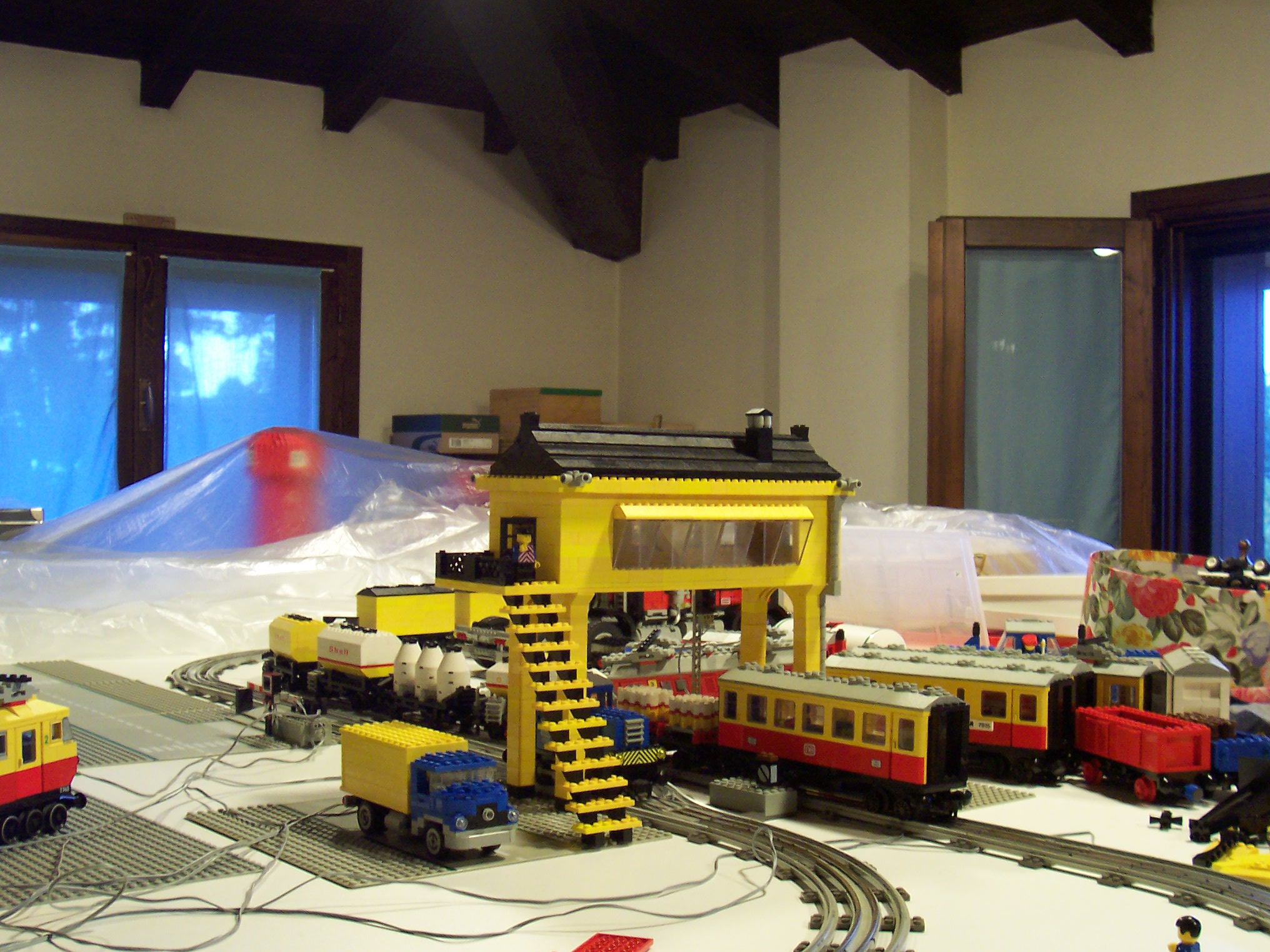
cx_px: 635
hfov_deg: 41.2
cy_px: 476
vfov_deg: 31.5
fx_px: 1688
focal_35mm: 46
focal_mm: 7
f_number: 3
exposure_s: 1/8
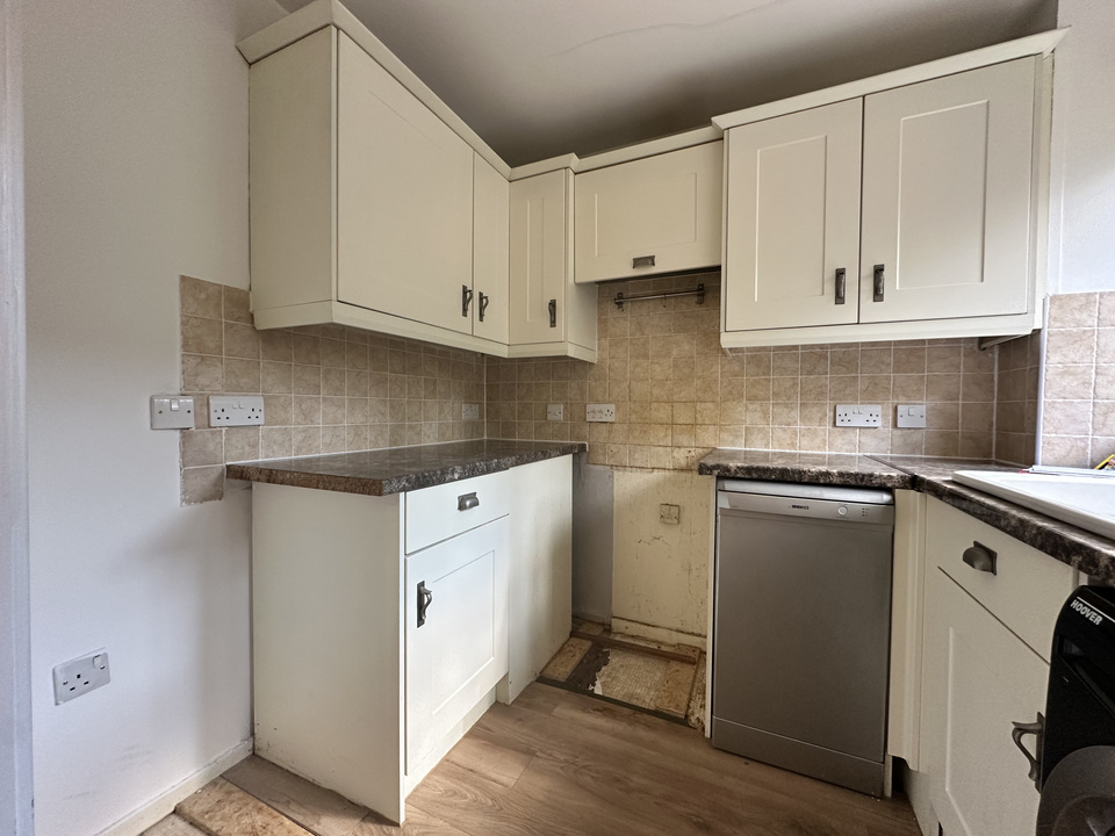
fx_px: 451
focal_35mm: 14
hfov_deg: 102.1
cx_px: 558
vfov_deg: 85.7
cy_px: 418
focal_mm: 2.22
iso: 200
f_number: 2.2
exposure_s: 1/99
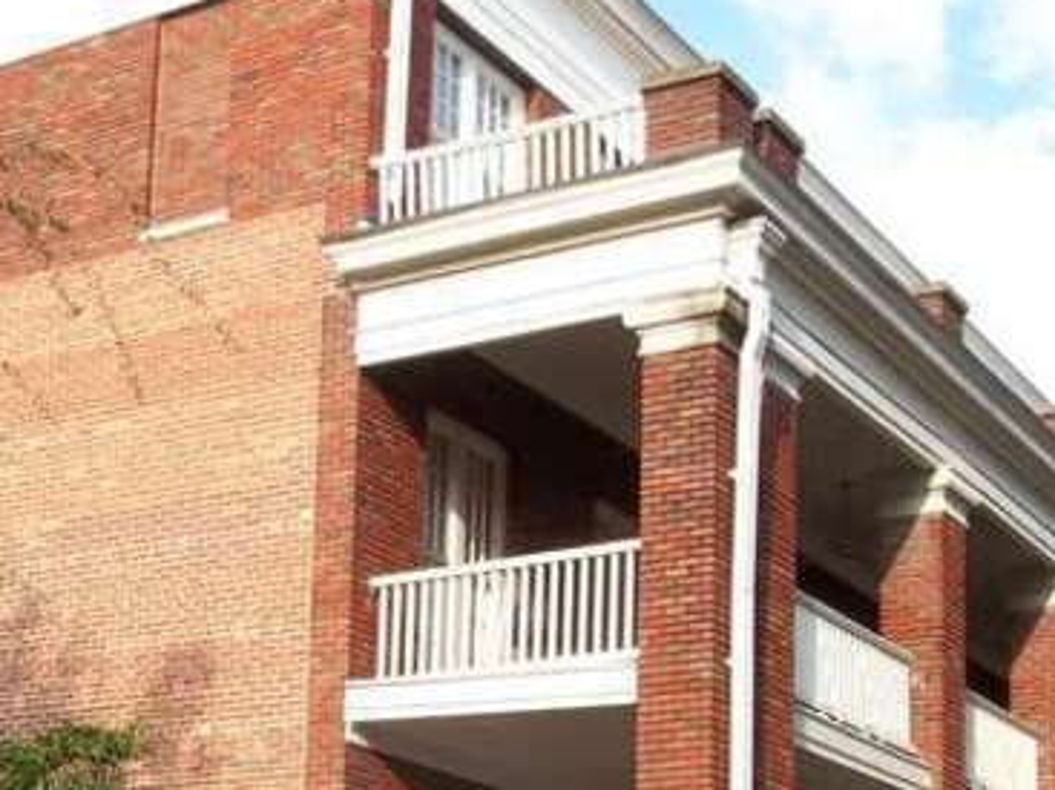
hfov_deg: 27.0
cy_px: 847
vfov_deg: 19.6
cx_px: 483
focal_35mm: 72
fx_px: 2194
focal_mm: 5.9
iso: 64
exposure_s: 1/320
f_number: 3.3
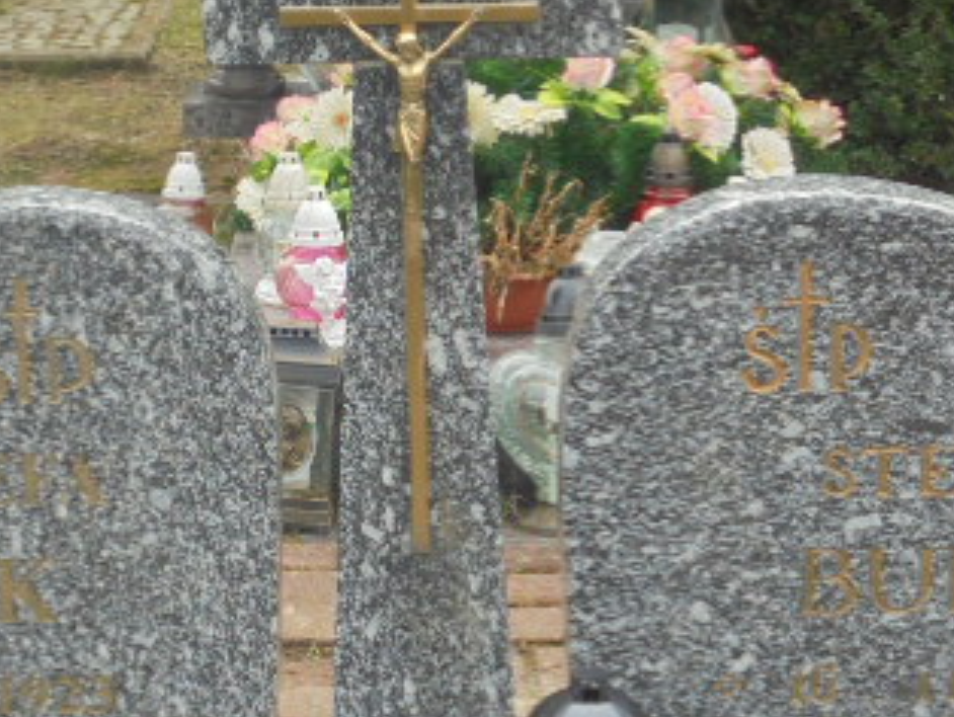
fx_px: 3144
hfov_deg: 17.2
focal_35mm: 114
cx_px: 304
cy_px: 404
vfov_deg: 13.0
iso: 100
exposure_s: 1/100
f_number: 5.2
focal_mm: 10.1
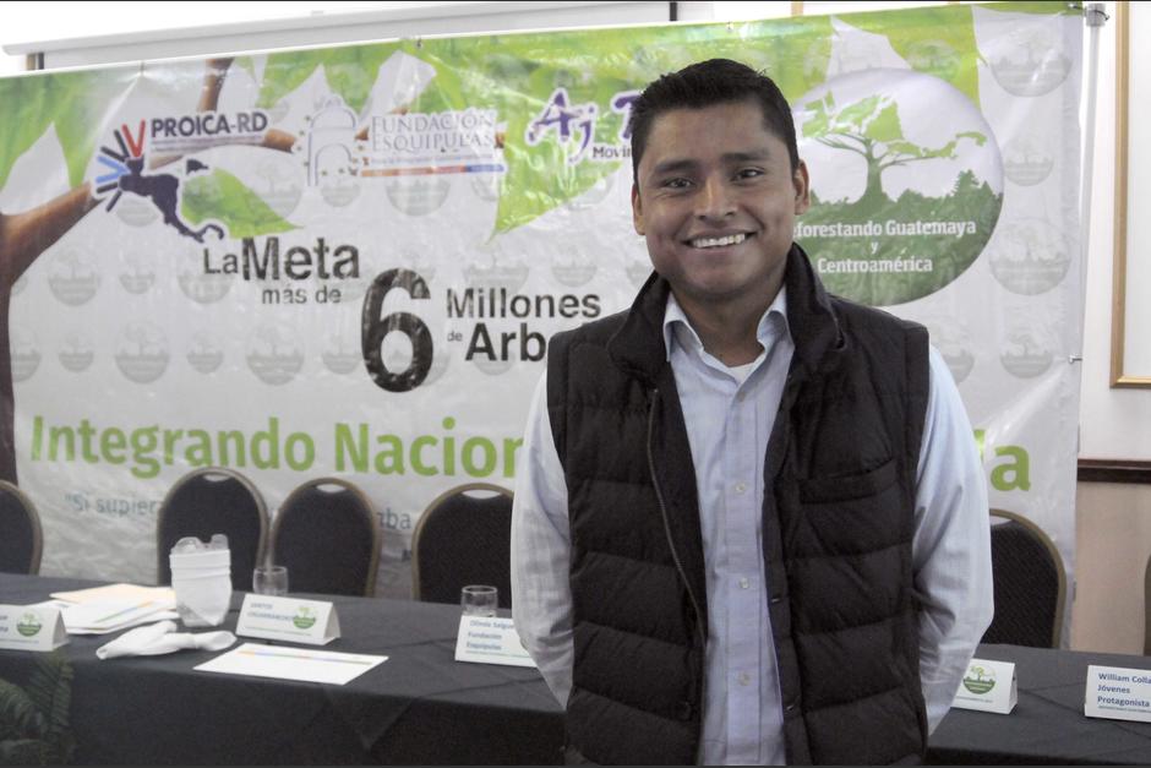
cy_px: 384
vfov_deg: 29.0
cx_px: 576
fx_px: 1487
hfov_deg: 42.3
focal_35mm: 46
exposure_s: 1/125
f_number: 3.5
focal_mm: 31
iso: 2500
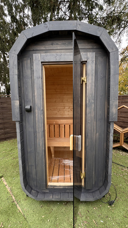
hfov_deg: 67.0
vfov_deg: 99.4
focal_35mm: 16
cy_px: 116
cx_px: 63
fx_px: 97
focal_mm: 2.22
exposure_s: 1/99
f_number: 2.2
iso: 50
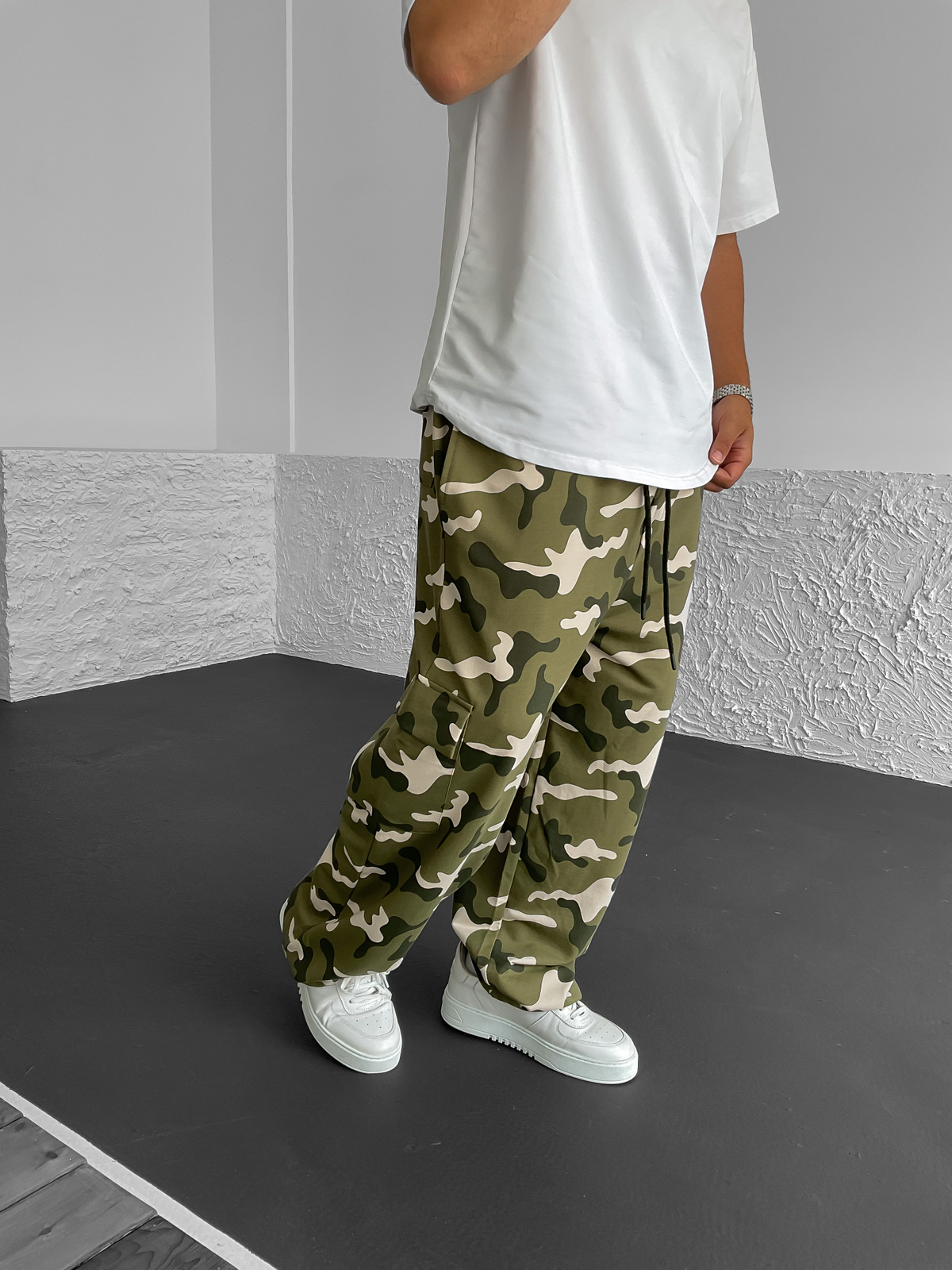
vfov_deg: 61.7
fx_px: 1063
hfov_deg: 48.2
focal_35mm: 29
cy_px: 635
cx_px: 476
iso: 20
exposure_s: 1/120
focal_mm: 3
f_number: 1.8
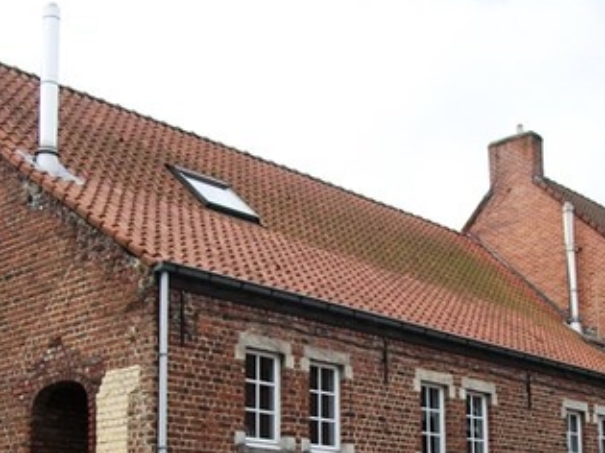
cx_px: 300
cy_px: 418
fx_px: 1066
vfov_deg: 23.3
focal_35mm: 61
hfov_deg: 31.7
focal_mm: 5.7
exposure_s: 1/1000
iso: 80
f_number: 2.9
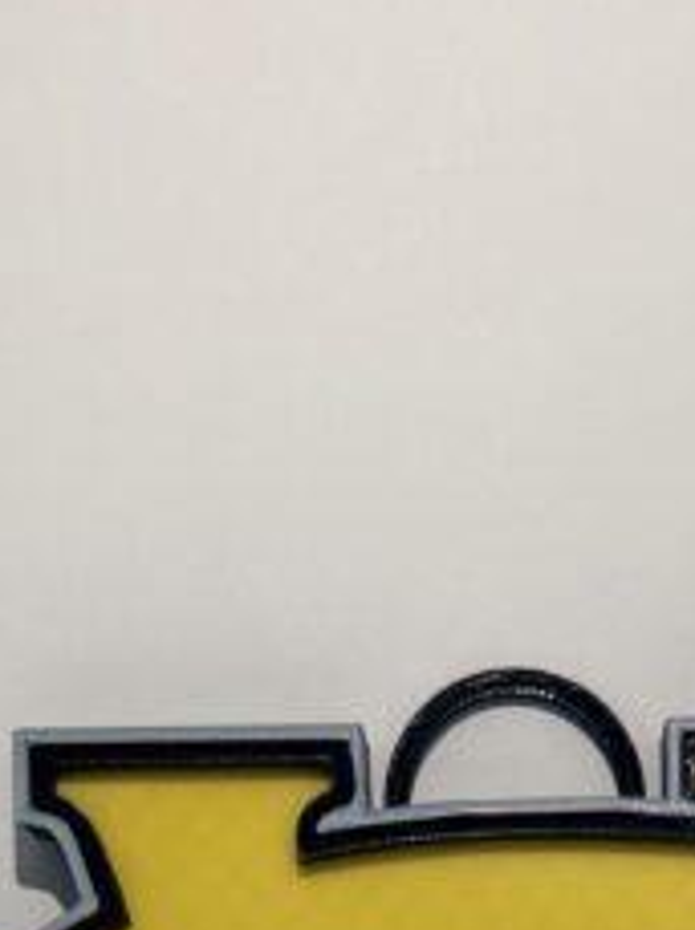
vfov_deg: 18.7
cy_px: 1442
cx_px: 496
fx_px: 2443
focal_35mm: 91
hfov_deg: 16.1
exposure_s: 1/60
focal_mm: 5.7
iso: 160
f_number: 1.5
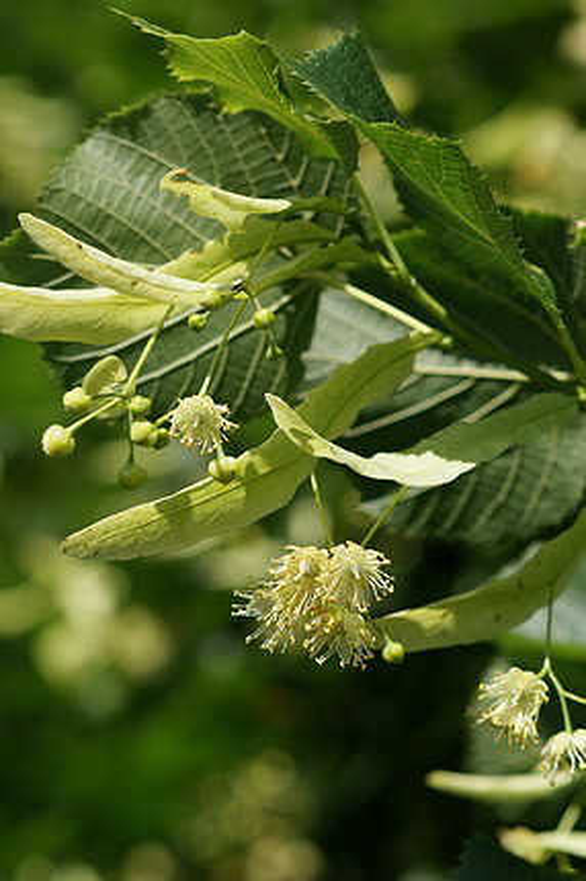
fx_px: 3668
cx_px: 293
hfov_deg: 9.1
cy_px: 440
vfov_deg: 13.7
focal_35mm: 150
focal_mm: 100
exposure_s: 1/1250
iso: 250
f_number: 5.6
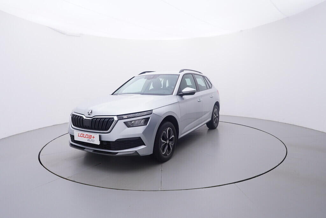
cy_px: 109
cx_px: 163
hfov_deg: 77.3
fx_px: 204
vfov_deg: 56.2
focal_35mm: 22
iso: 200
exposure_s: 1/80
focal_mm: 15
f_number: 5
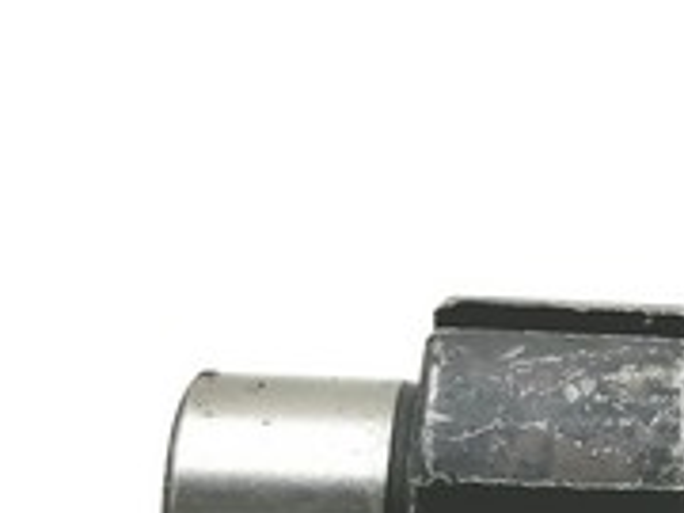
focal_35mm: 119
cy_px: 452
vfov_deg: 12.4
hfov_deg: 15.8
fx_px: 2351
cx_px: 847
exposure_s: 1/178
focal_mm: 5.3
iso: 50
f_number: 1.8
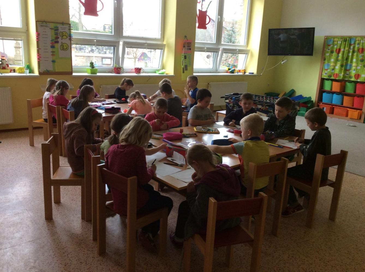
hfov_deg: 56.9
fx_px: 337
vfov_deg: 44.0
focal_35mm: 32
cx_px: 182
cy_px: 136
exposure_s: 1/25
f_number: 2.4
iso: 50
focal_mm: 3.3
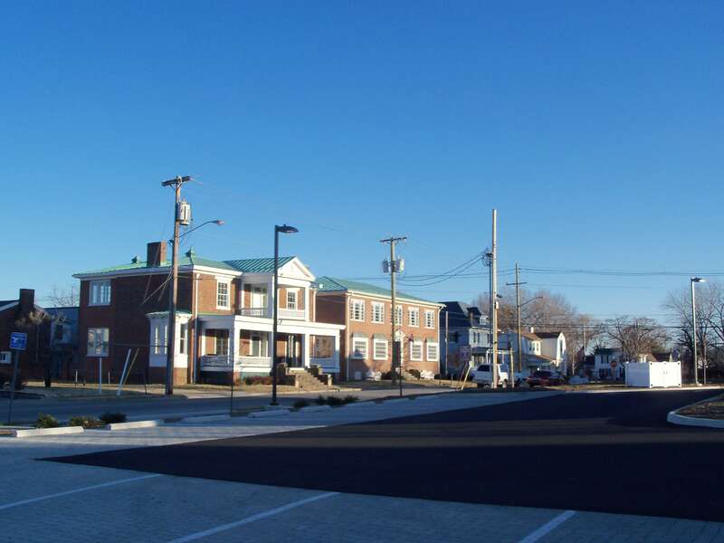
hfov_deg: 46.8
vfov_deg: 36.0
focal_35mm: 40
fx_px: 837
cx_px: 362
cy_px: 272
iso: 80
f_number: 3.1
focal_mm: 7.2
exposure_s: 1/640
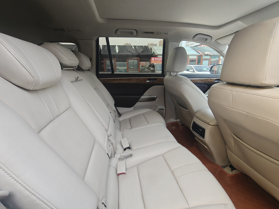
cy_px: 104
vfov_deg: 81.7
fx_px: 121
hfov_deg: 98.2
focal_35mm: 15
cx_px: 140
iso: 1250
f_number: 2
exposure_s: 1/250
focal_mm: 2.3
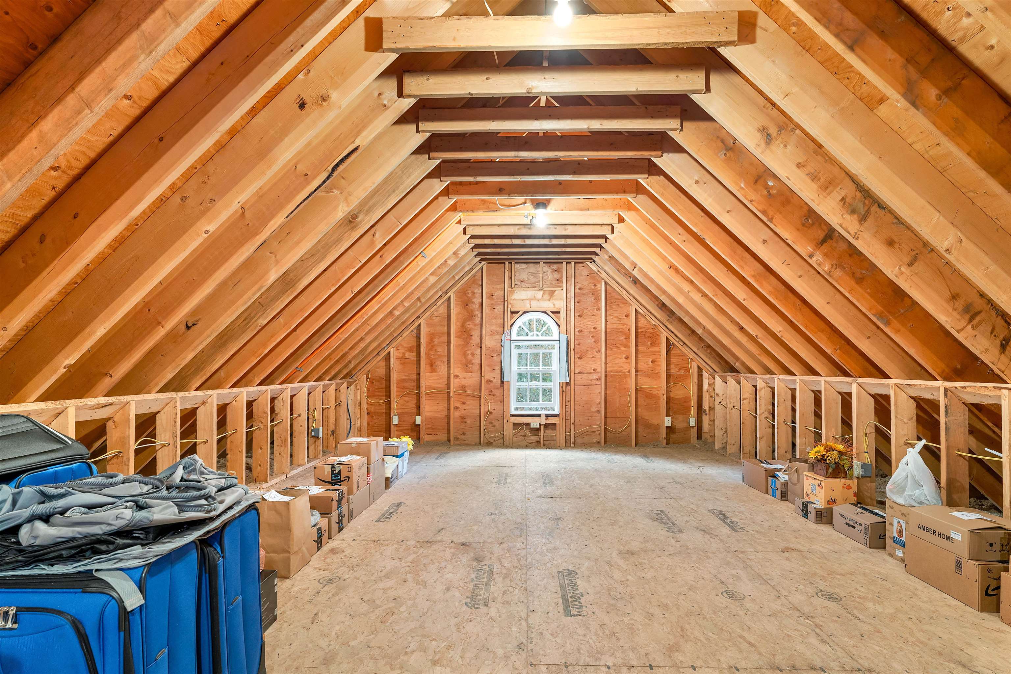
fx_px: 505
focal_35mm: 18
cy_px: 337
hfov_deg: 90.0
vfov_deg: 67.4
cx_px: 506
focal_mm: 18
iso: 400
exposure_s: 1/2
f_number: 8
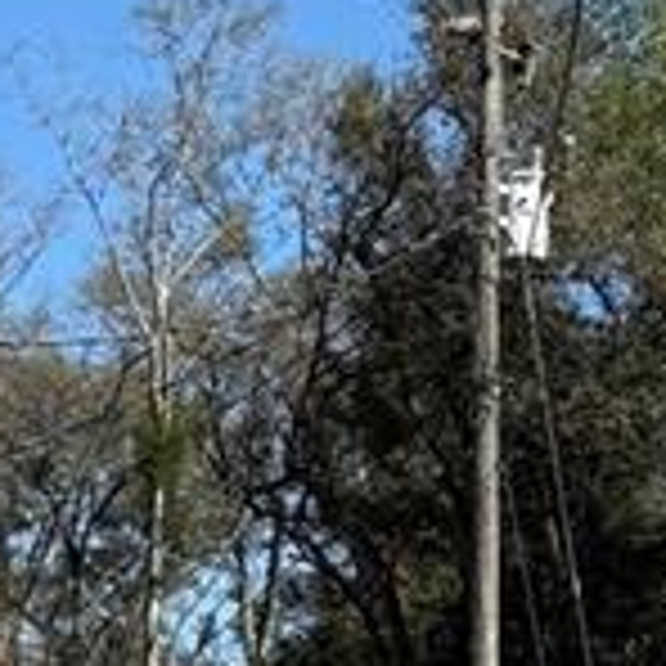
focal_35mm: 172
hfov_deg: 9.7
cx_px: -518
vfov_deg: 9.8
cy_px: 1030
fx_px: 3744
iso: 80
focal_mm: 6.76
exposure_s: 1/4405
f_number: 1.78
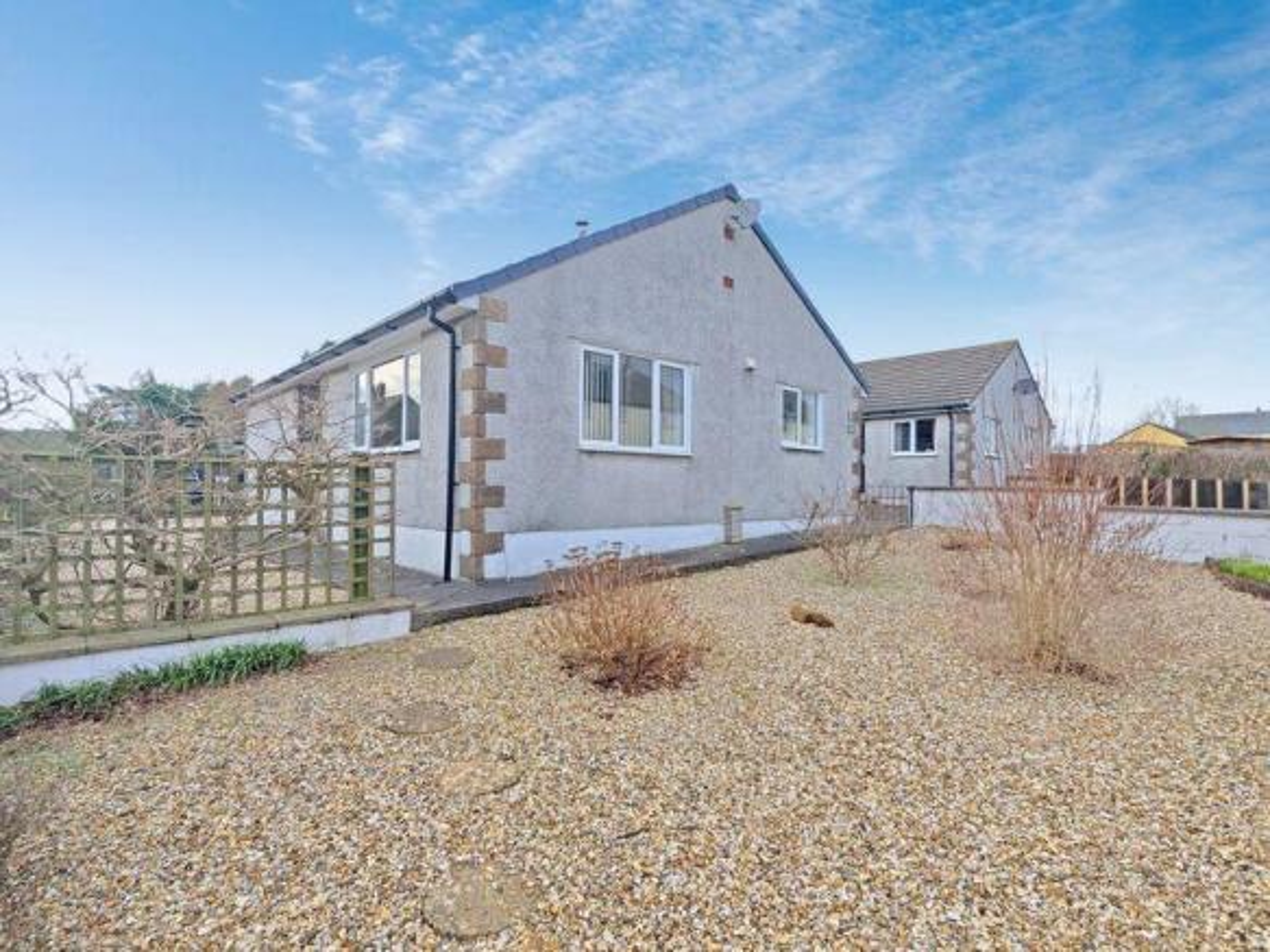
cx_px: 635
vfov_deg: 85.7
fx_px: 514
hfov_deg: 102.1
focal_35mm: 14
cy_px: 476
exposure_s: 1/360
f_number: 1.8
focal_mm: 2.03
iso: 50
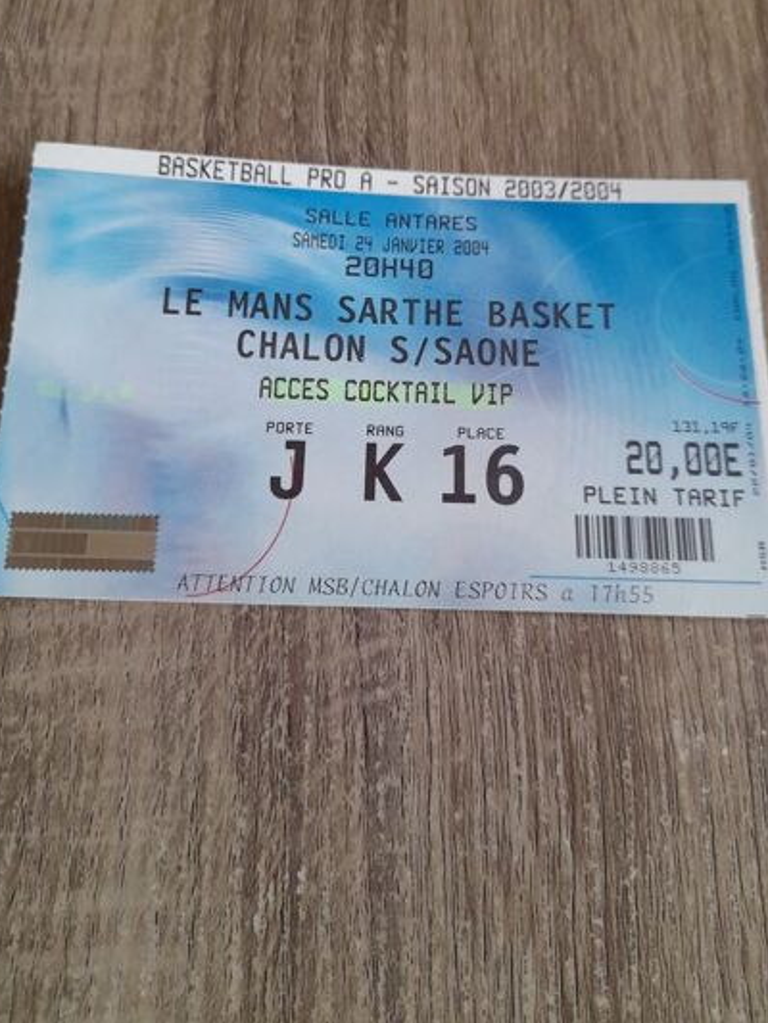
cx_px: 401
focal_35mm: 30
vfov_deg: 59.5
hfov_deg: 46.8
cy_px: 411
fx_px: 887
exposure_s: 1/60
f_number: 2
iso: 250
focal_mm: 4.6
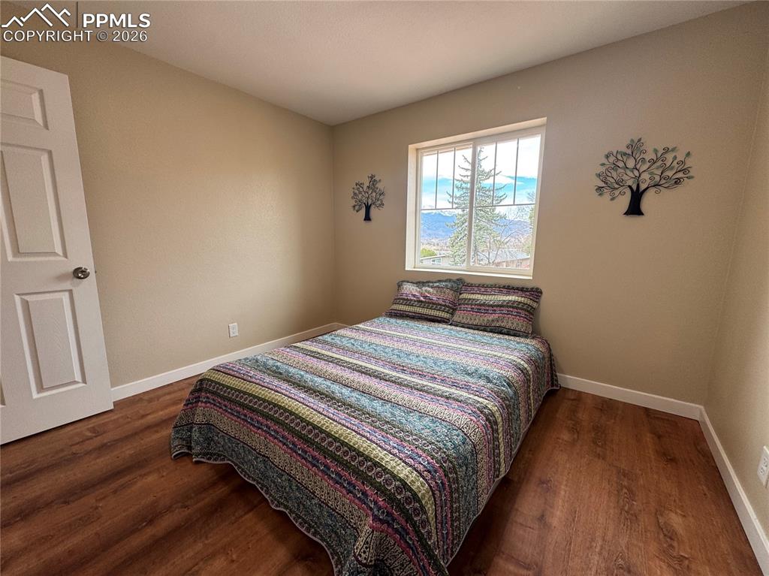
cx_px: 384
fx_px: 311
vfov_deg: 85.6
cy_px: 288
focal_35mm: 14
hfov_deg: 102.1
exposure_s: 1/99
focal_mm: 2.22
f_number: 2.2
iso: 64
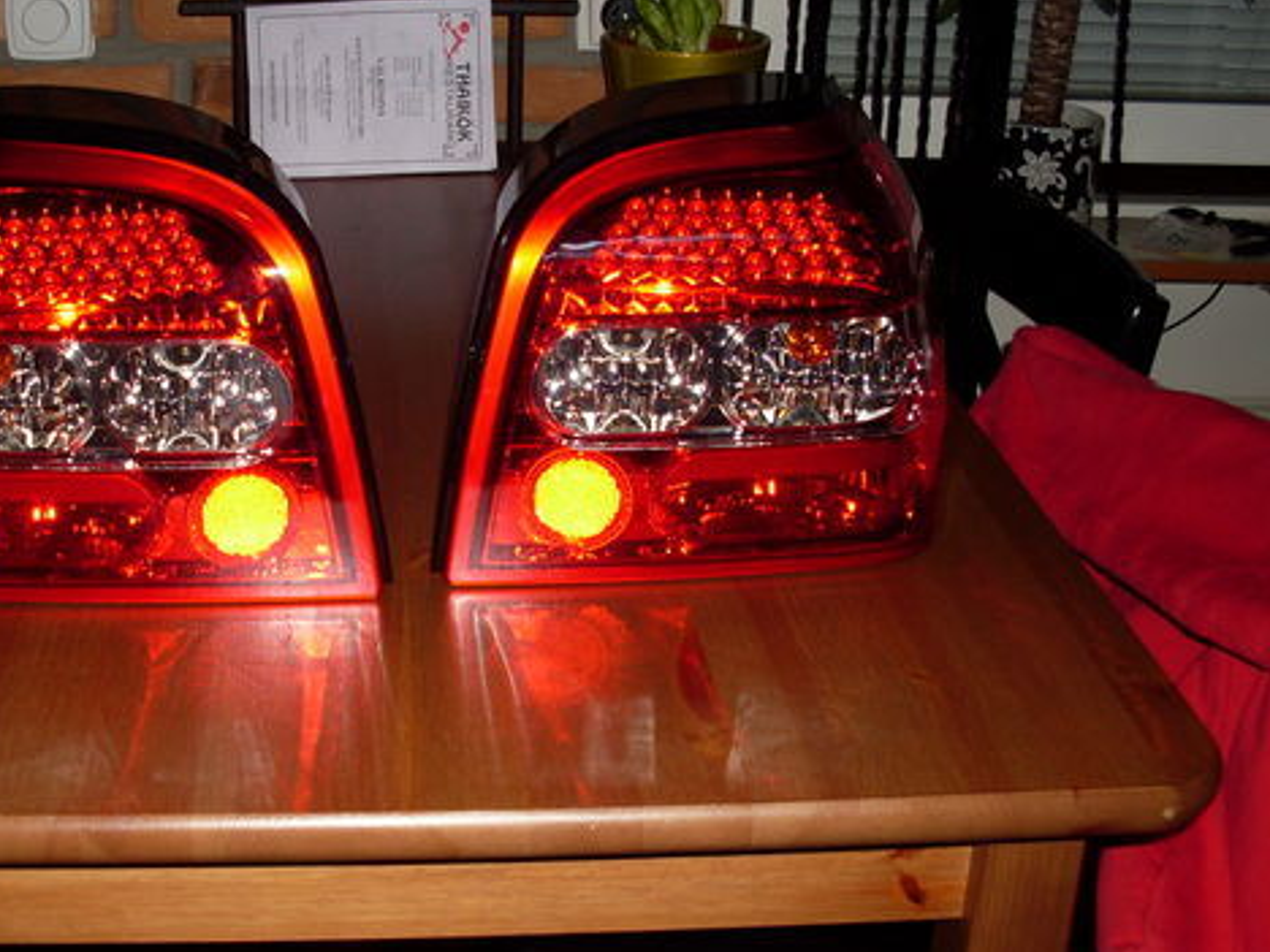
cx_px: 448
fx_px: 1908
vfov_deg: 28.0
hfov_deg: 36.5
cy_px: 469
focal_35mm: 52
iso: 100
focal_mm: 6.3
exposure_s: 1/45
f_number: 2.8
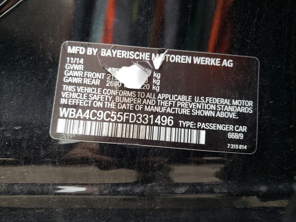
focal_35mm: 26
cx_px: 148
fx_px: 222
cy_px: 111
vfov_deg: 53.1
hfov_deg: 67.3
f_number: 1.5
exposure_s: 1/120
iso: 66
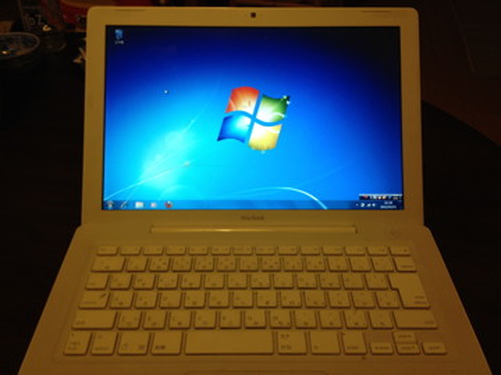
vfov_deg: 40.7
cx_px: 250
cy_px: 188
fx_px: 507
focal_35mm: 35
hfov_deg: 52.6
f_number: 2.4
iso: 80
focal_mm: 4.28
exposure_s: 1/20
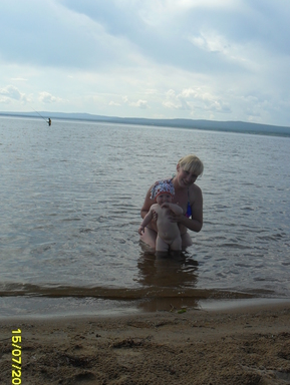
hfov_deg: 35.2
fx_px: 457
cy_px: 192
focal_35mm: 41
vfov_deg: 45.7
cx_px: 154
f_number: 8.4
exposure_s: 1/250
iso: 100
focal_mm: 6.3
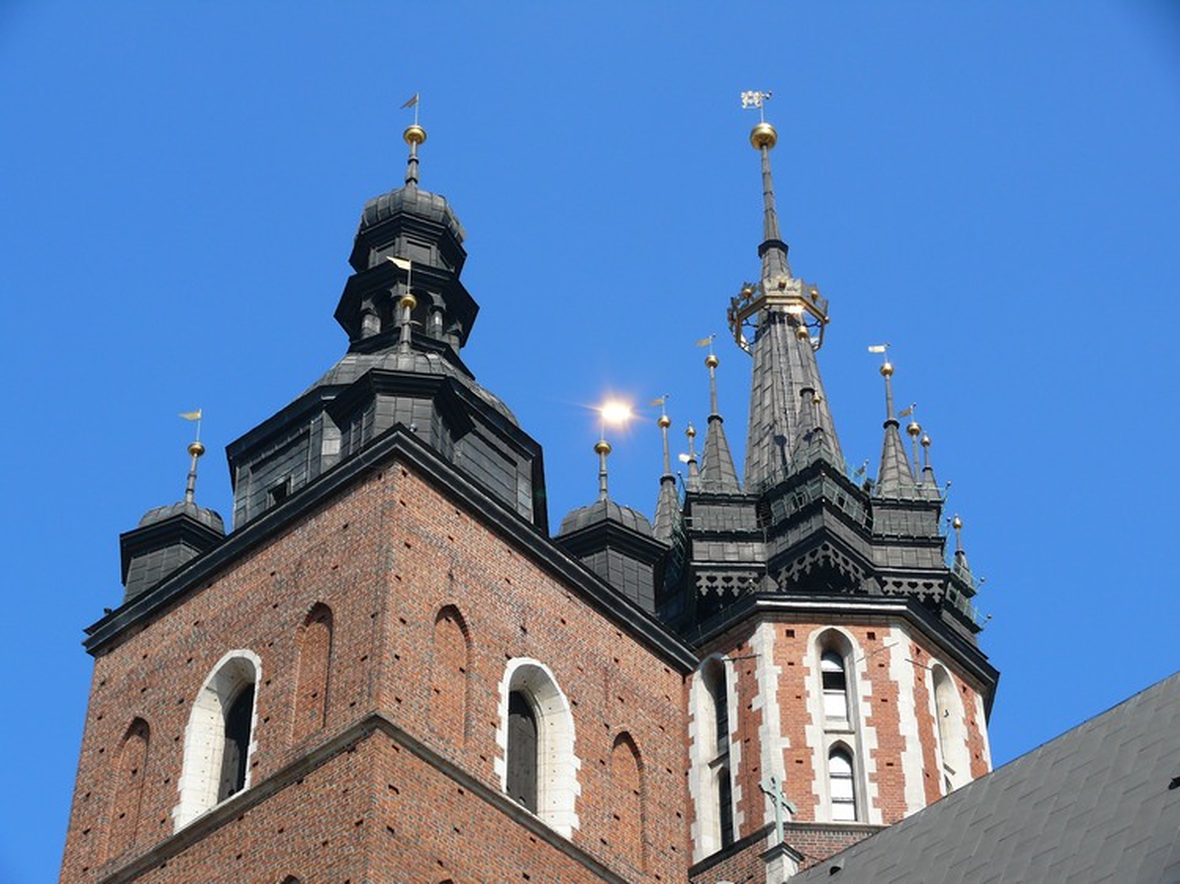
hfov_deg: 22.8
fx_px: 2931
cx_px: 590
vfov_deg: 17.2
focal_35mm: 86
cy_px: 442
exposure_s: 1/200
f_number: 5
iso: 100
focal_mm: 18.1
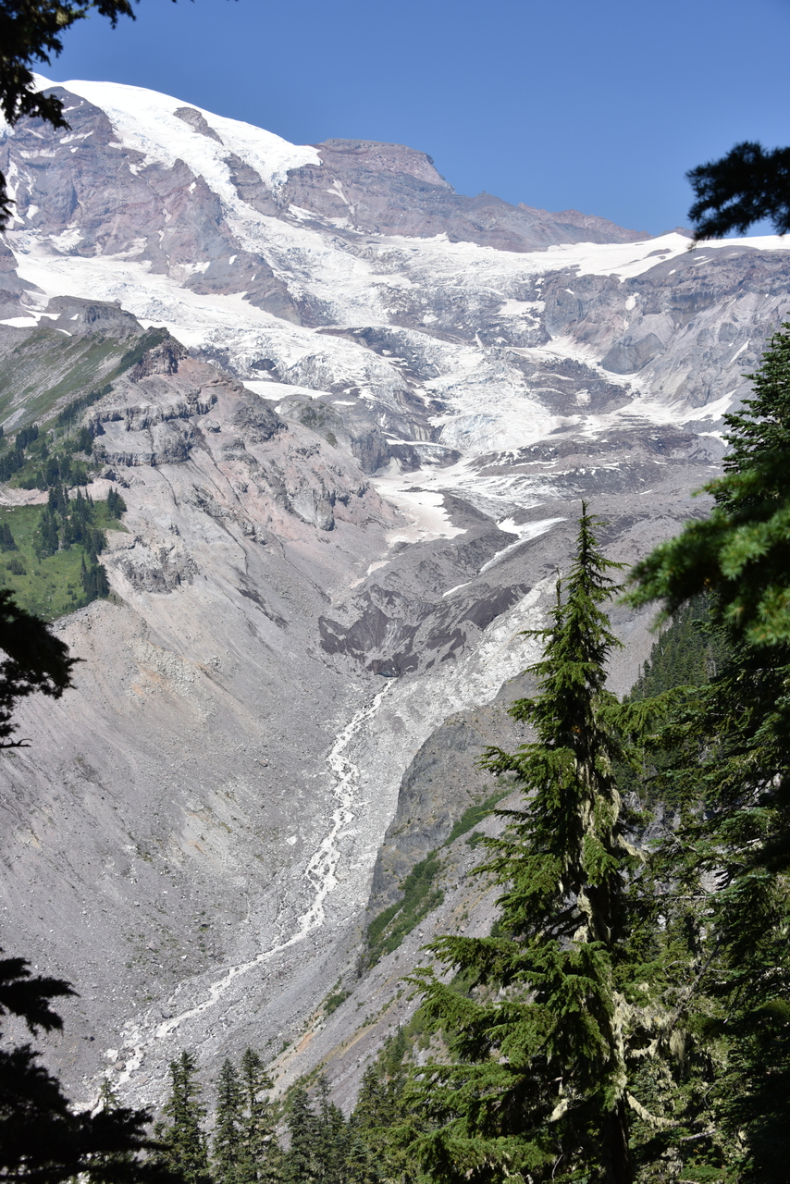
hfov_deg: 28.1
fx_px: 1579
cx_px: 395
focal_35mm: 48
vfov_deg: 41.1
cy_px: 592
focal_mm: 48
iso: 100
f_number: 9
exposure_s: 1/320
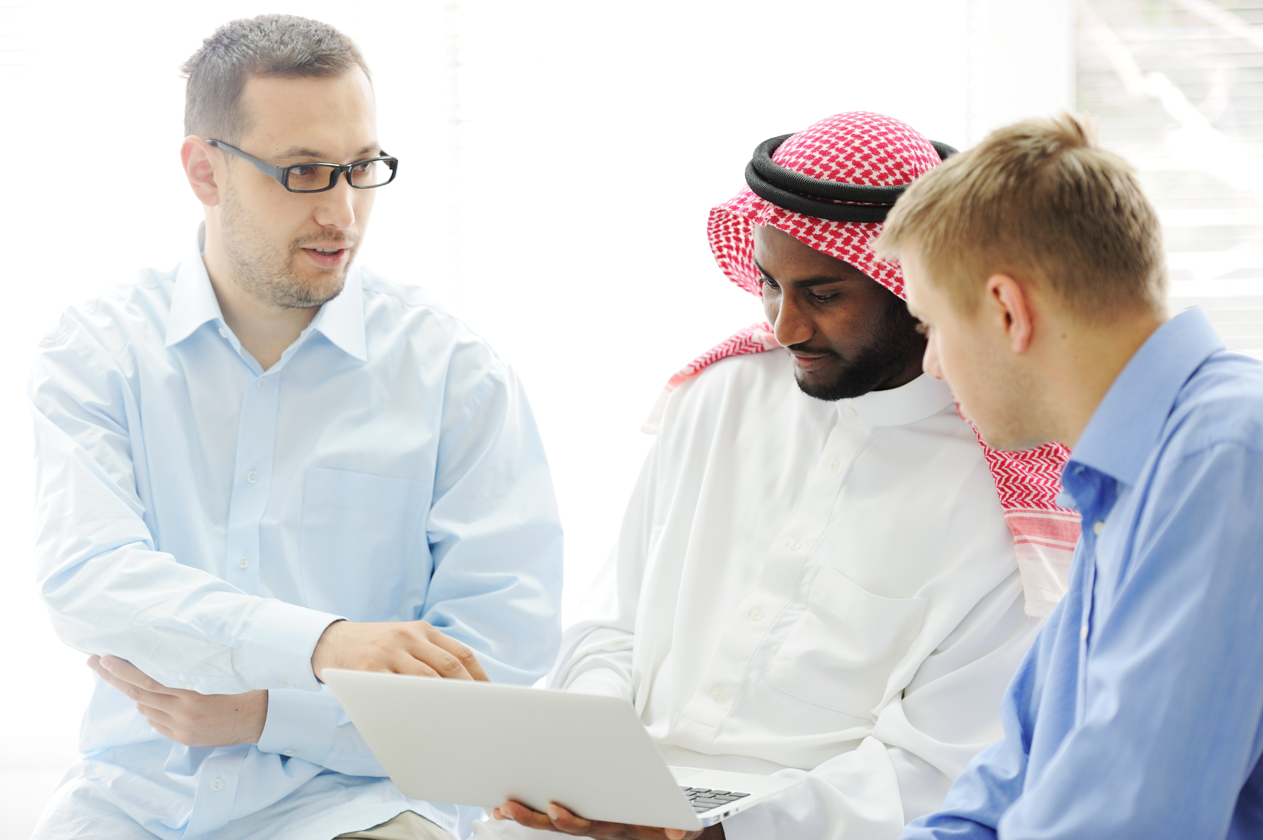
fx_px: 3927
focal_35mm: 112
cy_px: 420
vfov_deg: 12.2
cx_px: 632
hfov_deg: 18.3
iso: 320
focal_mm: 112
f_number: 2.8
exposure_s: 1/50
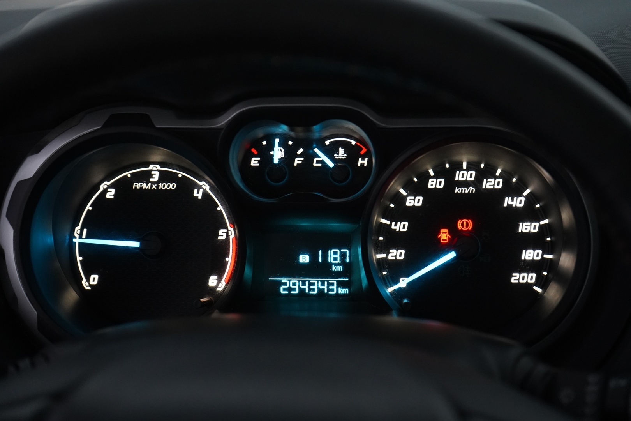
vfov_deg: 19.5
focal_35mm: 70
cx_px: 316
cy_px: 210
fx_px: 1227
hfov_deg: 28.8
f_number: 6.3
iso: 4000
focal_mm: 70
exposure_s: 1/60
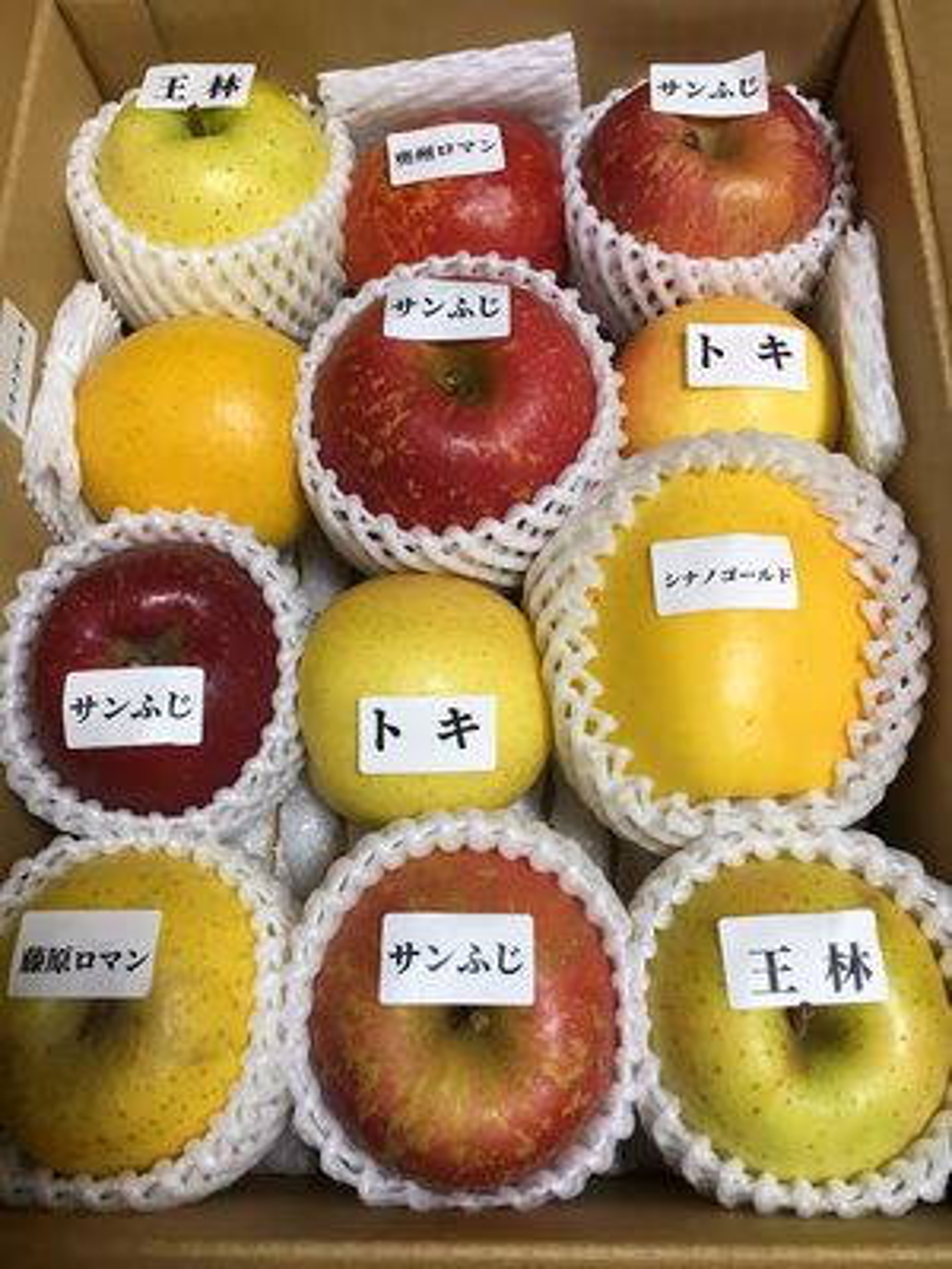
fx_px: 1063
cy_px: 634
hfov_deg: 48.2
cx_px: 476
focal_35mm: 29
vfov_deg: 61.7
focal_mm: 4.15
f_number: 2.2
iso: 50
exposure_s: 1/30
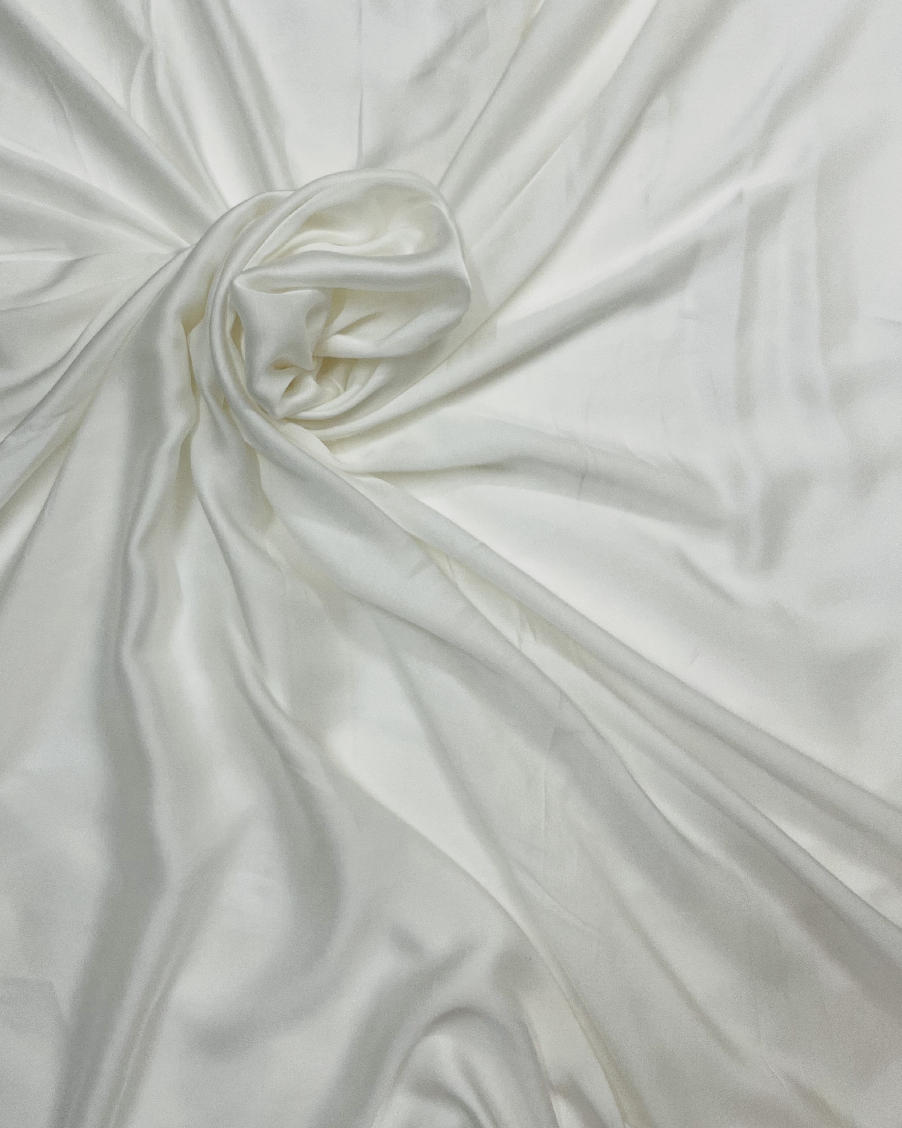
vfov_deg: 53.8
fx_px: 1101
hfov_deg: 44.3
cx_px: 355
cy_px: 442
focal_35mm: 33
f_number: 1.6
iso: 125
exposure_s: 1/100
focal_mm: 5.1
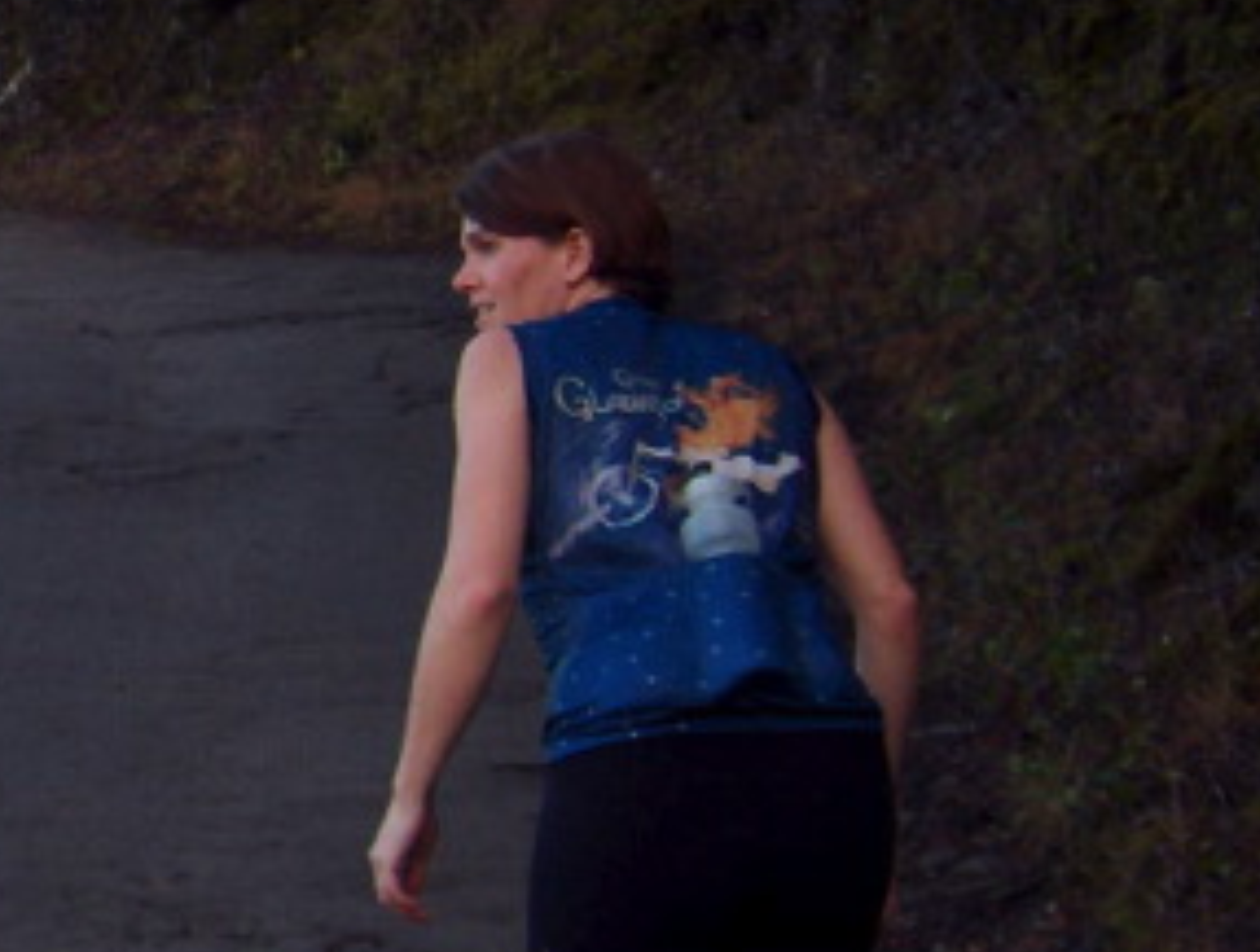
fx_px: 4928
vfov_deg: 11.0
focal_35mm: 135
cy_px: 487
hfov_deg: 13.5
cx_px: -762
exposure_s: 1/298
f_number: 2.8
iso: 100
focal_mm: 8
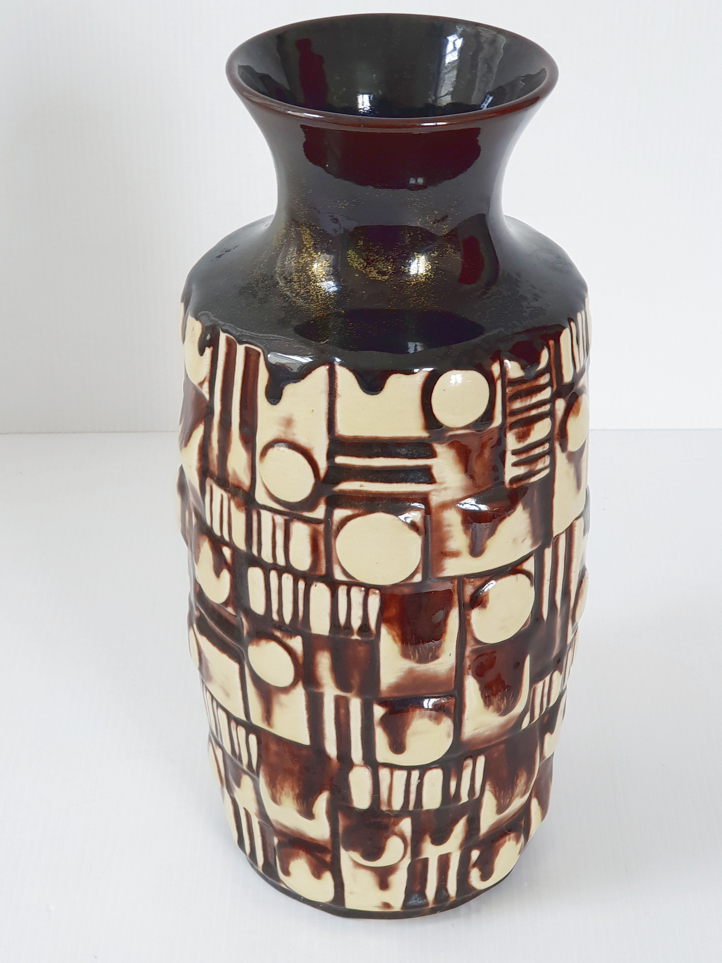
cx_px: 361
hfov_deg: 28.0
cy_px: 482
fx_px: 1446
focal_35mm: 52
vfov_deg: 36.8
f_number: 2.4
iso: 64
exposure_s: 1/33
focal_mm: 6
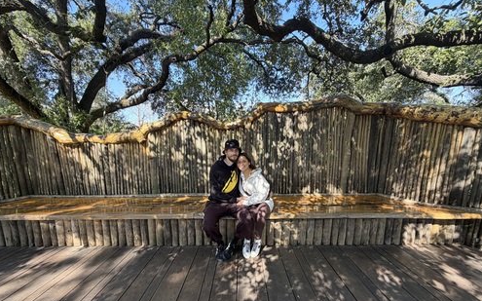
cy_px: 176
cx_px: 241
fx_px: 197
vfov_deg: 74.2
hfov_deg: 101.5
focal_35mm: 15
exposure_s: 1/121
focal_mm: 2.22
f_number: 2.2
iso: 64
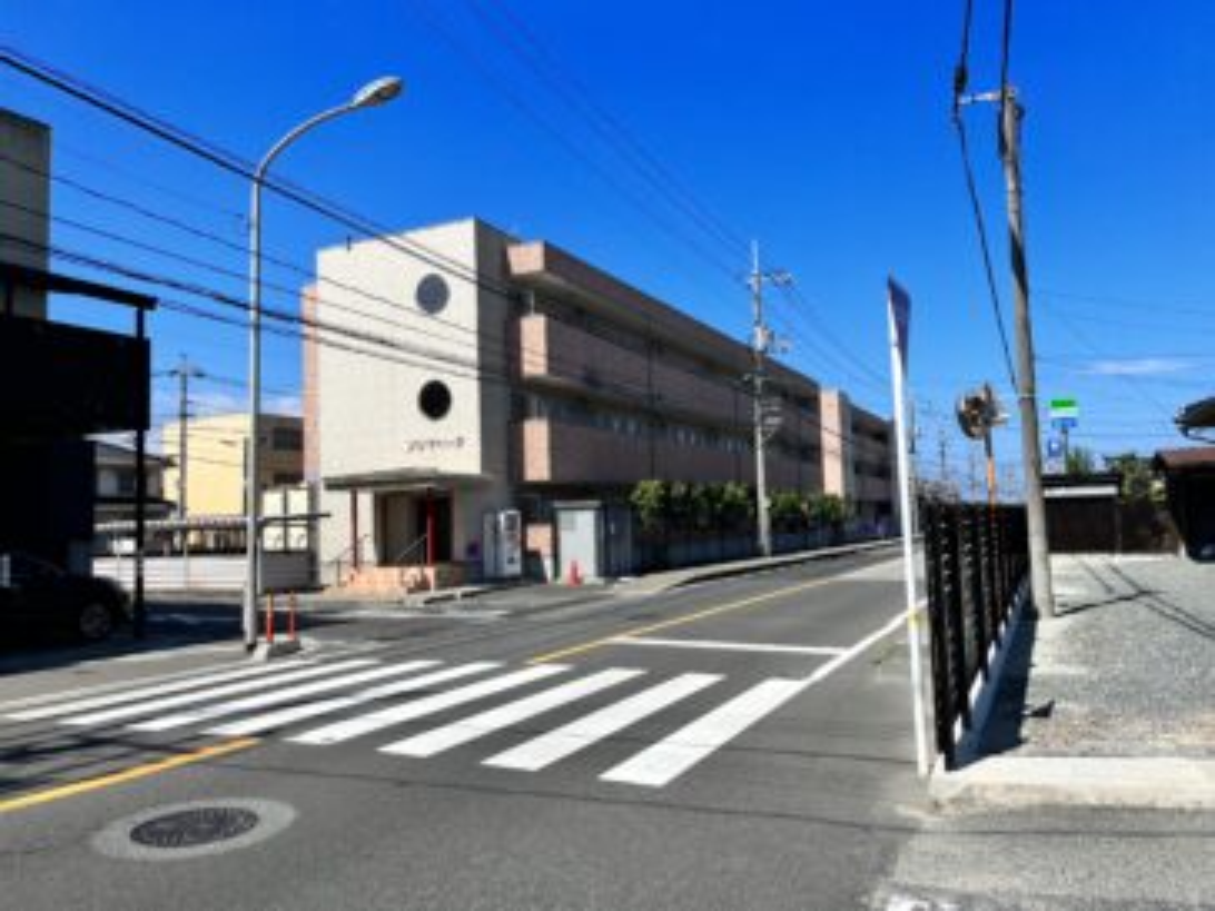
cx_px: 608
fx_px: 913
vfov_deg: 53.1
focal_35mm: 26
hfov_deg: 67.3
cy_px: 456
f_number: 1.6
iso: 50
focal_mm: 5.1
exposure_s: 1/4484
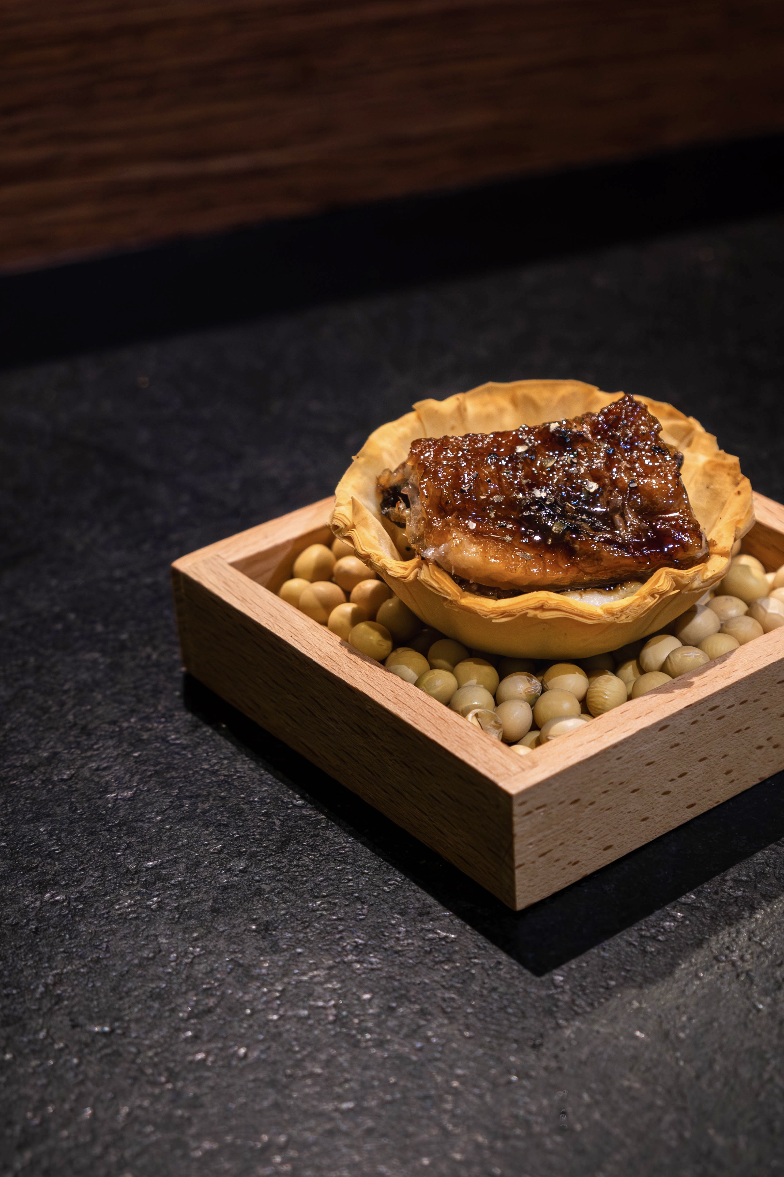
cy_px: 588
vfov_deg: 46.4
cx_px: 392
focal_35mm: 42
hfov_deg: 31.9
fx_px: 1372
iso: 1250
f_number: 4
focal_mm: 27.7
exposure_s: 1/40
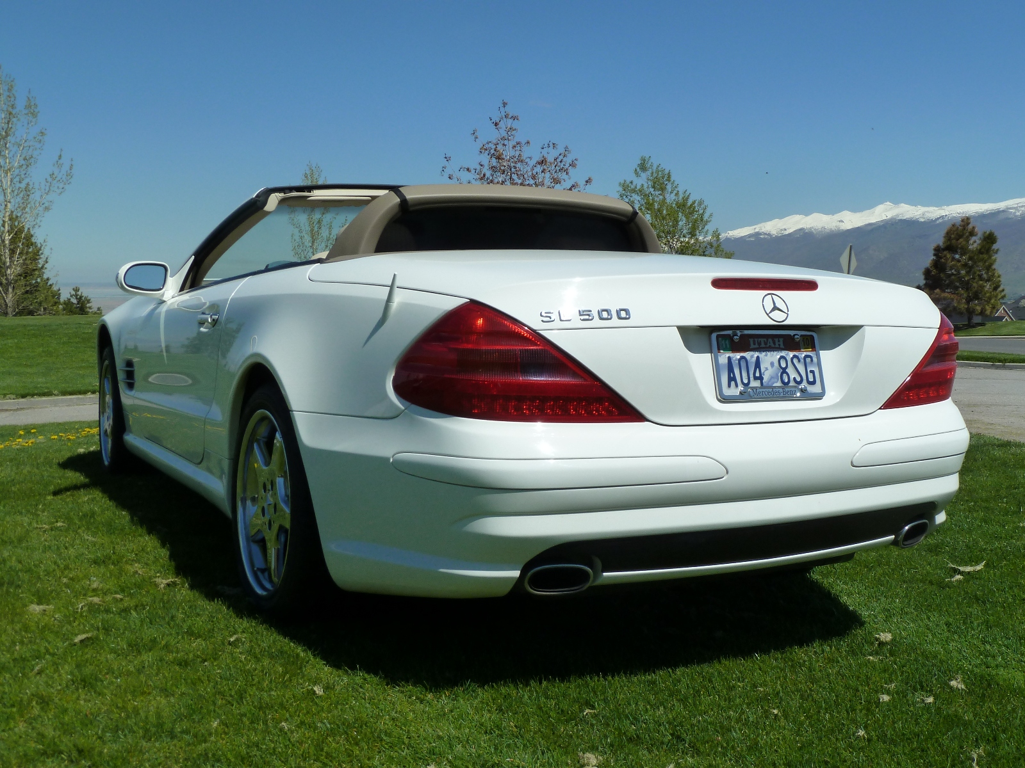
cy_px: 384
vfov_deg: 38.7
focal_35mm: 37
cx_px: 512
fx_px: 1096
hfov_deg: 50.1
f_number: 5.6
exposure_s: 1/640
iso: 125
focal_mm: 6.1
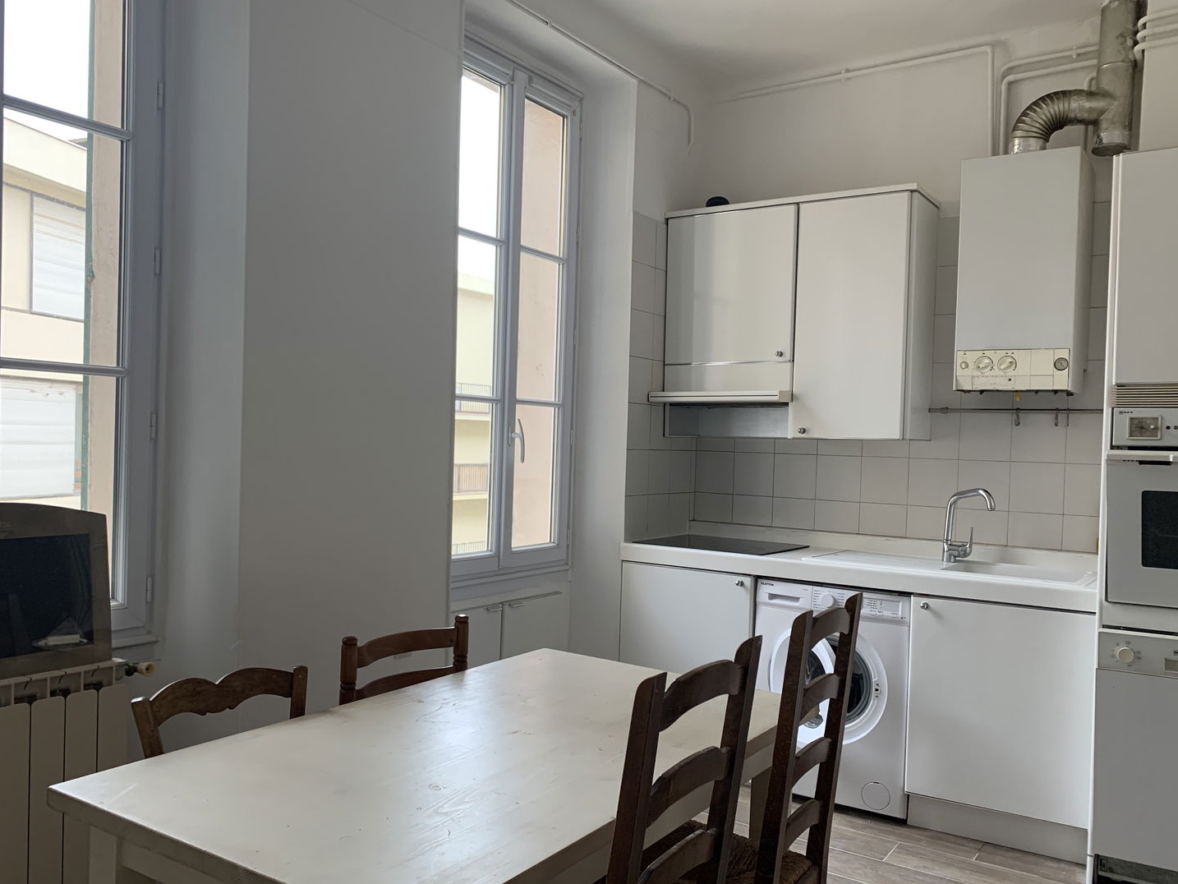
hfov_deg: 61.7
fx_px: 987
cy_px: 475
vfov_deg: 48.2
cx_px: 590
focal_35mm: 29
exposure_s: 1/117
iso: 100
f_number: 1.8
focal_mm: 4.25
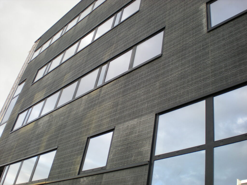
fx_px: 271
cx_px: 124
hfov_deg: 49.0
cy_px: 92
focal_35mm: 38
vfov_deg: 37.7
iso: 64
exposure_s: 1/86.7
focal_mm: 6.3
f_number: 3.1
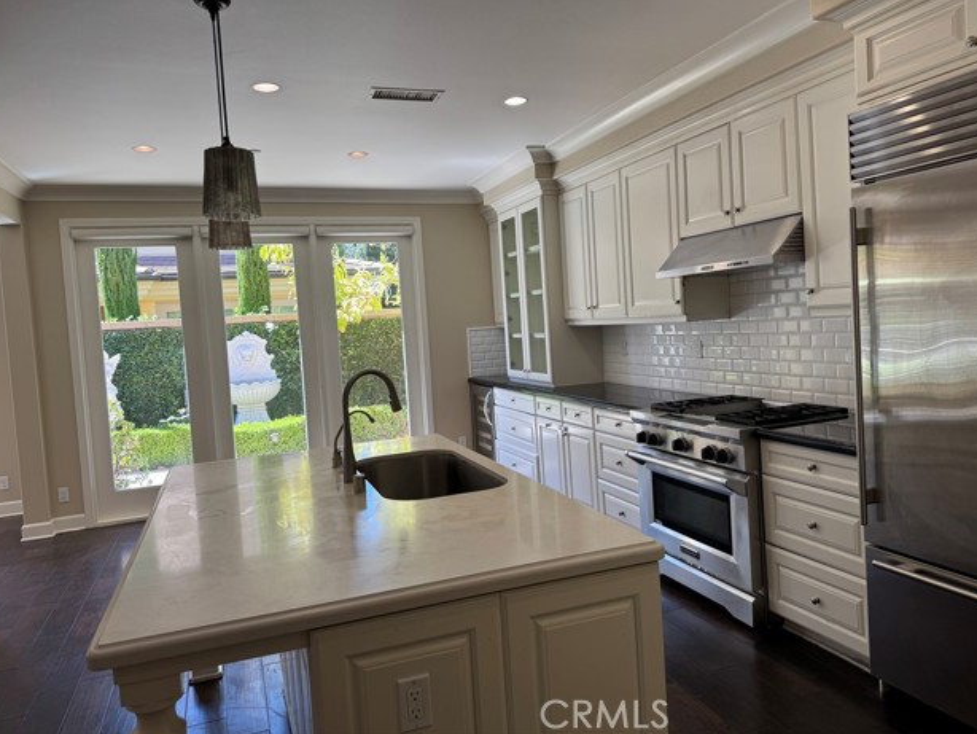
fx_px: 706
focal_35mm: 25
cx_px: 490
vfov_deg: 54.9
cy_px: 355
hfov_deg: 69.4
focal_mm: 6.76
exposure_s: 1/123
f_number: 1.78
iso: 50
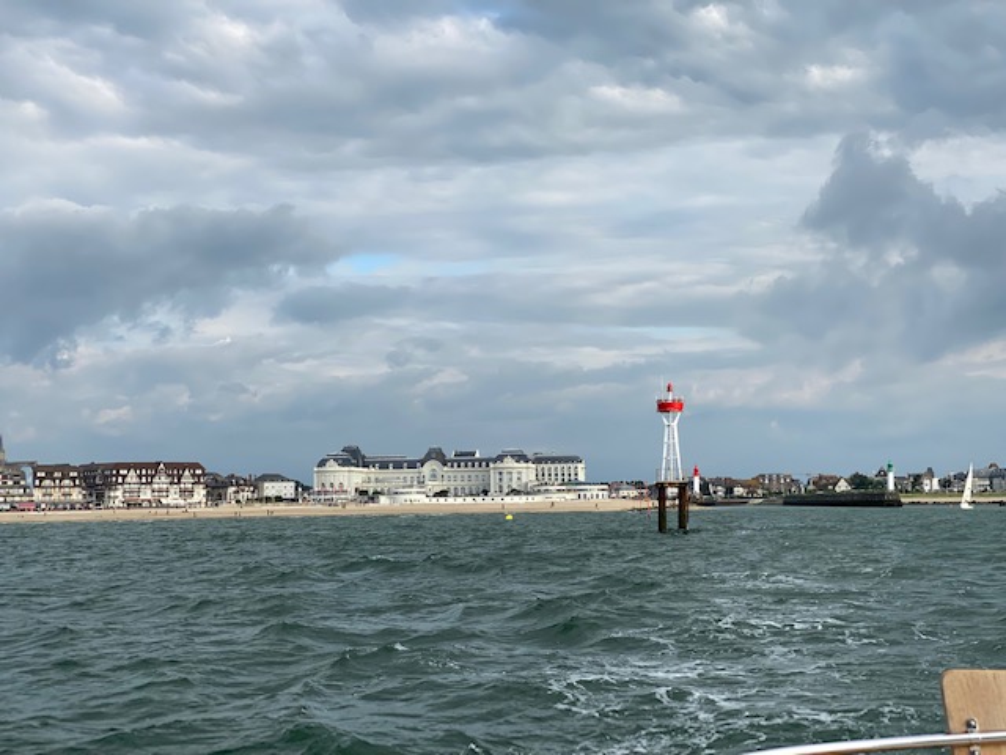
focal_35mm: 52
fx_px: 1511
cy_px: 378
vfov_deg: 28.0
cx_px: 503
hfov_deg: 36.8
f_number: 2
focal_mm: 6
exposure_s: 1/1199
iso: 20
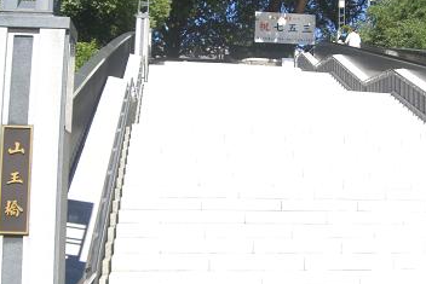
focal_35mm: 57
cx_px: 262
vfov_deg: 23.8
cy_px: 142
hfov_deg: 34.9
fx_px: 675
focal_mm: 6.2
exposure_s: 1/1250
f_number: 4.3
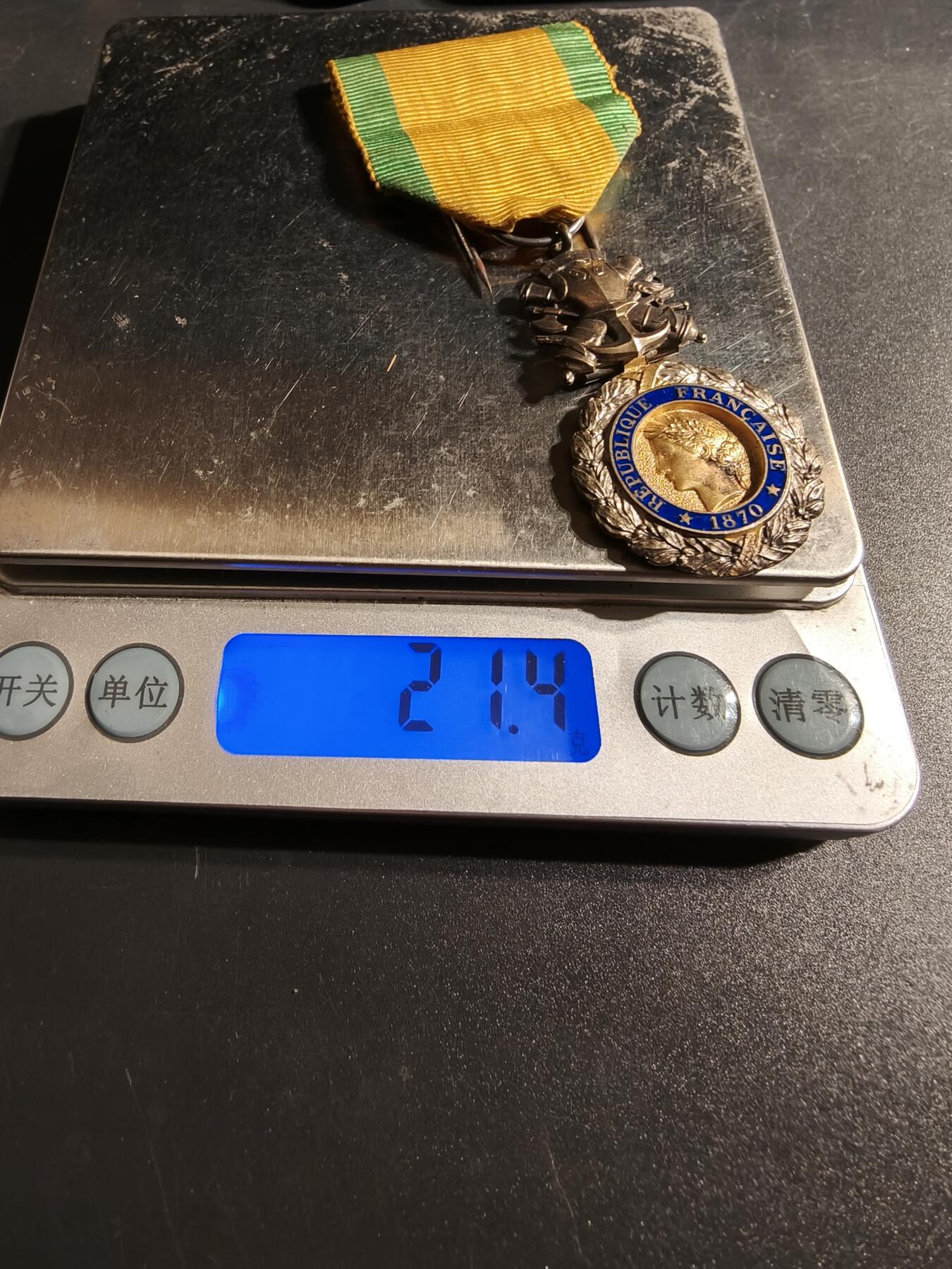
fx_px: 843
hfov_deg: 58.9
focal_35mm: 23
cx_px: 476
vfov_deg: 73.9
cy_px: 634
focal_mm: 2.32
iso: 200
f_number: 2
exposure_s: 1/100
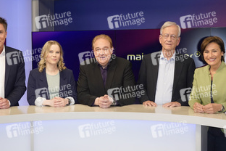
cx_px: 107
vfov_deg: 26.0
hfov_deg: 38.2
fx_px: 326
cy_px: 75
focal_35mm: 52
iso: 2000
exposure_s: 1/160
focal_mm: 36
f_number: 5.6
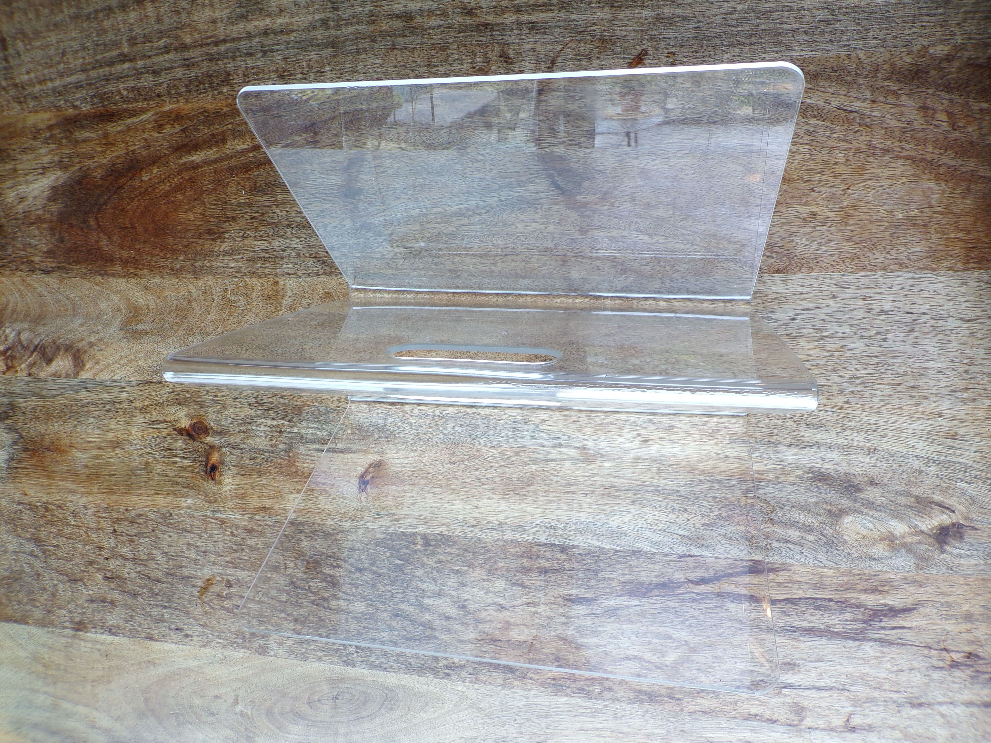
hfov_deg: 71.6
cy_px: 372
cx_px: 496
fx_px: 687
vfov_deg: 56.8
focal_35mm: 24
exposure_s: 1/34
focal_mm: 4.3
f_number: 4.3
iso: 90
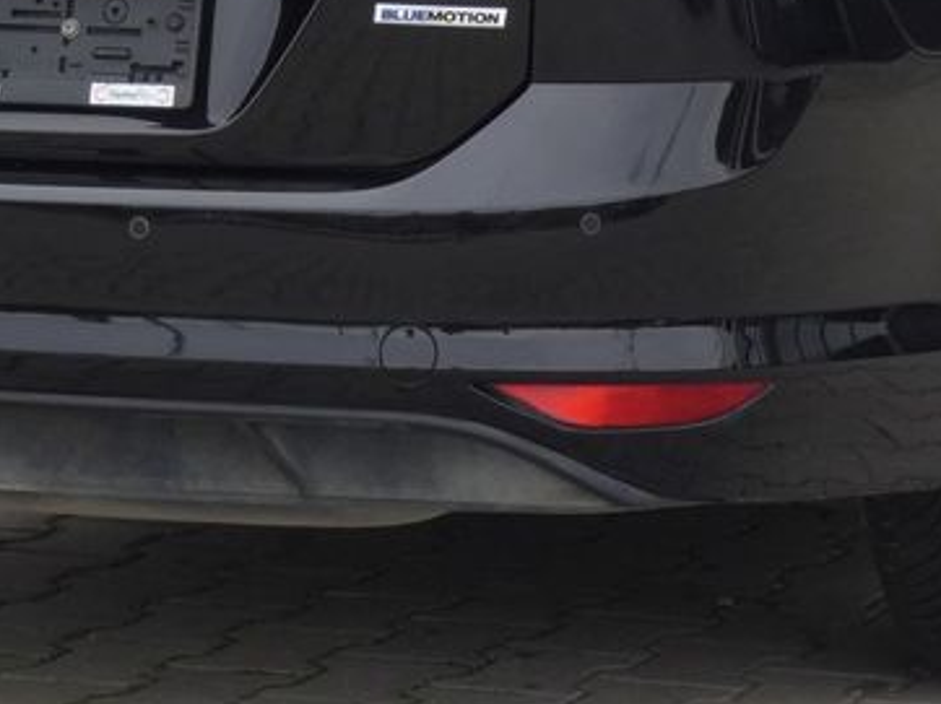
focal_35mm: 269
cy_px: -81
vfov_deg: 5.5
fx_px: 7308
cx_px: 535
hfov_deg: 7.4
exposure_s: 1/80
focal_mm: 17.1
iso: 125
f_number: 5.6
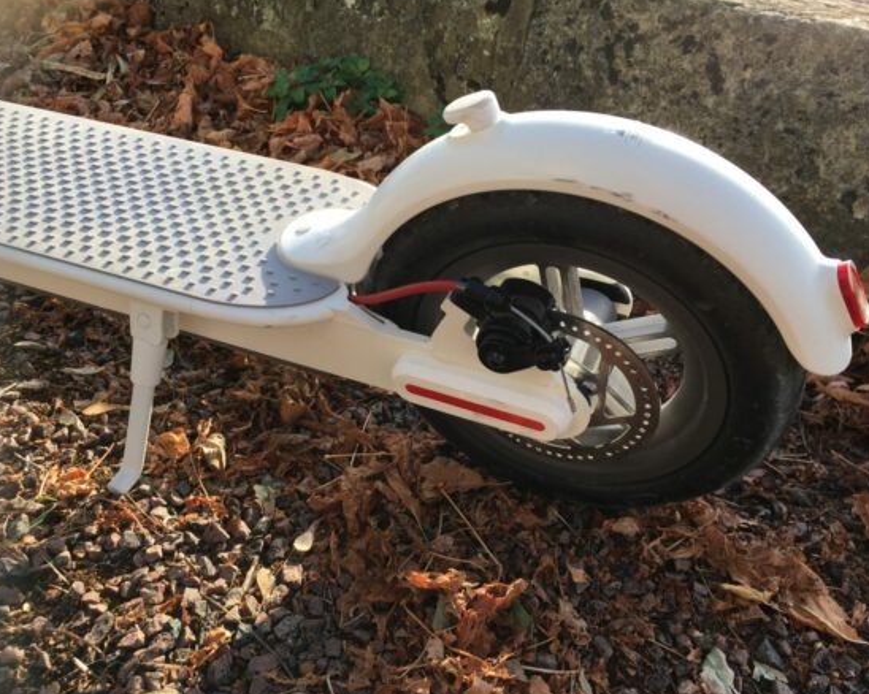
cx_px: 439
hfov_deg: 57.2
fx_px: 797
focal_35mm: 31
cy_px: 350
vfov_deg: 47.1
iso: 25
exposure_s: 1/442
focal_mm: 4.15
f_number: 2.2
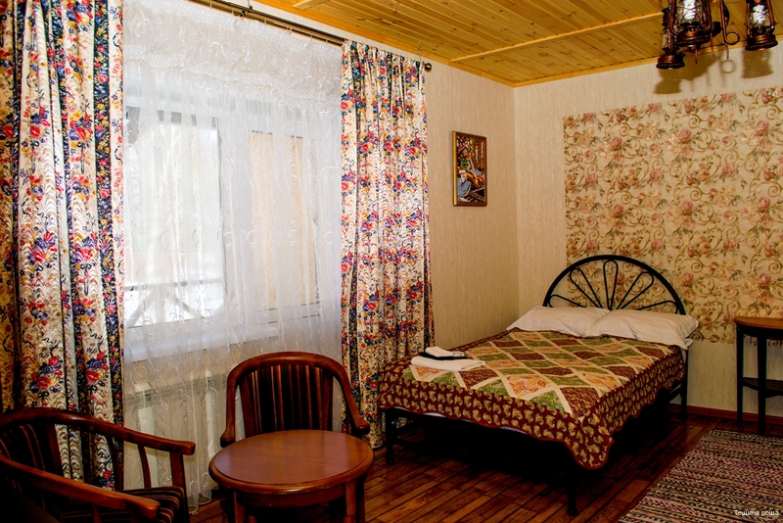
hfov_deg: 67.4
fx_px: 587
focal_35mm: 27
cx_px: 392
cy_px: 262
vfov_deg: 48.0
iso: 200
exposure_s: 1/125
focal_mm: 18
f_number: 5.6
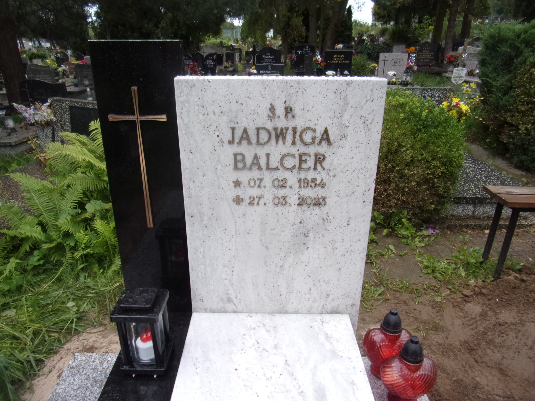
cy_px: 200
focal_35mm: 24
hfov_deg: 71.6
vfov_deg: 56.8
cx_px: 268
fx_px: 371
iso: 80
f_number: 3.3
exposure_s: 1/210
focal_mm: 4.3
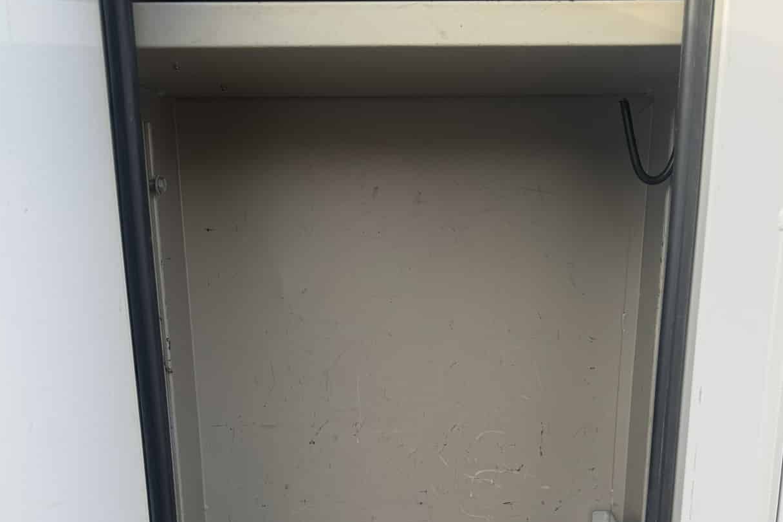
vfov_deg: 30.4
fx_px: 913
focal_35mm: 42
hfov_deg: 46.4
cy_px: 479
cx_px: 418
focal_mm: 6.76
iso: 80
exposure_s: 1/678
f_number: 1.78
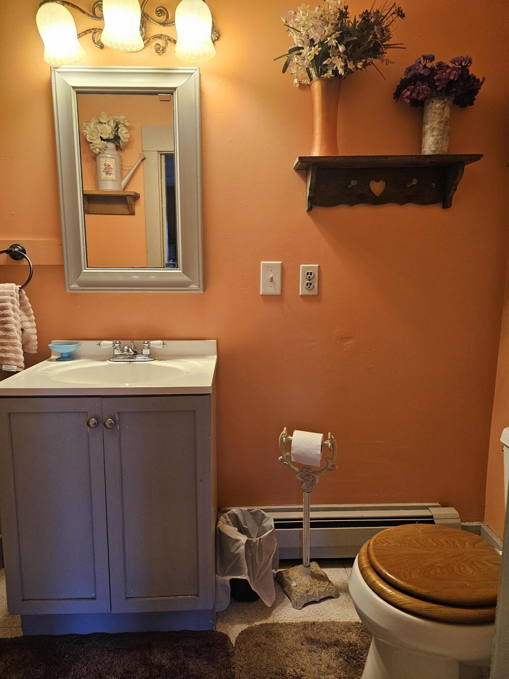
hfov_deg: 58.9
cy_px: 340
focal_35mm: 23
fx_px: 451
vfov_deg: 73.9
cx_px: 254
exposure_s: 1/120
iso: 250
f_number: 1.7
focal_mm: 6.3
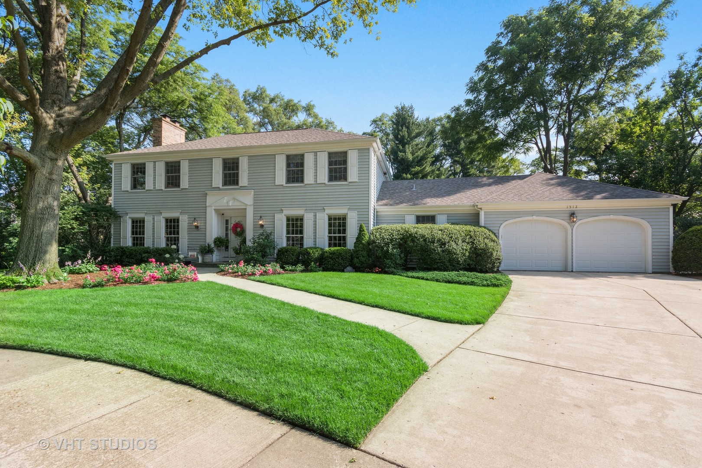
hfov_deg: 100.4
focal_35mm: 15
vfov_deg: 77.3
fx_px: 292
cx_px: 351
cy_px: 234
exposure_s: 1/400
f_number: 9
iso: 200
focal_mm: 10
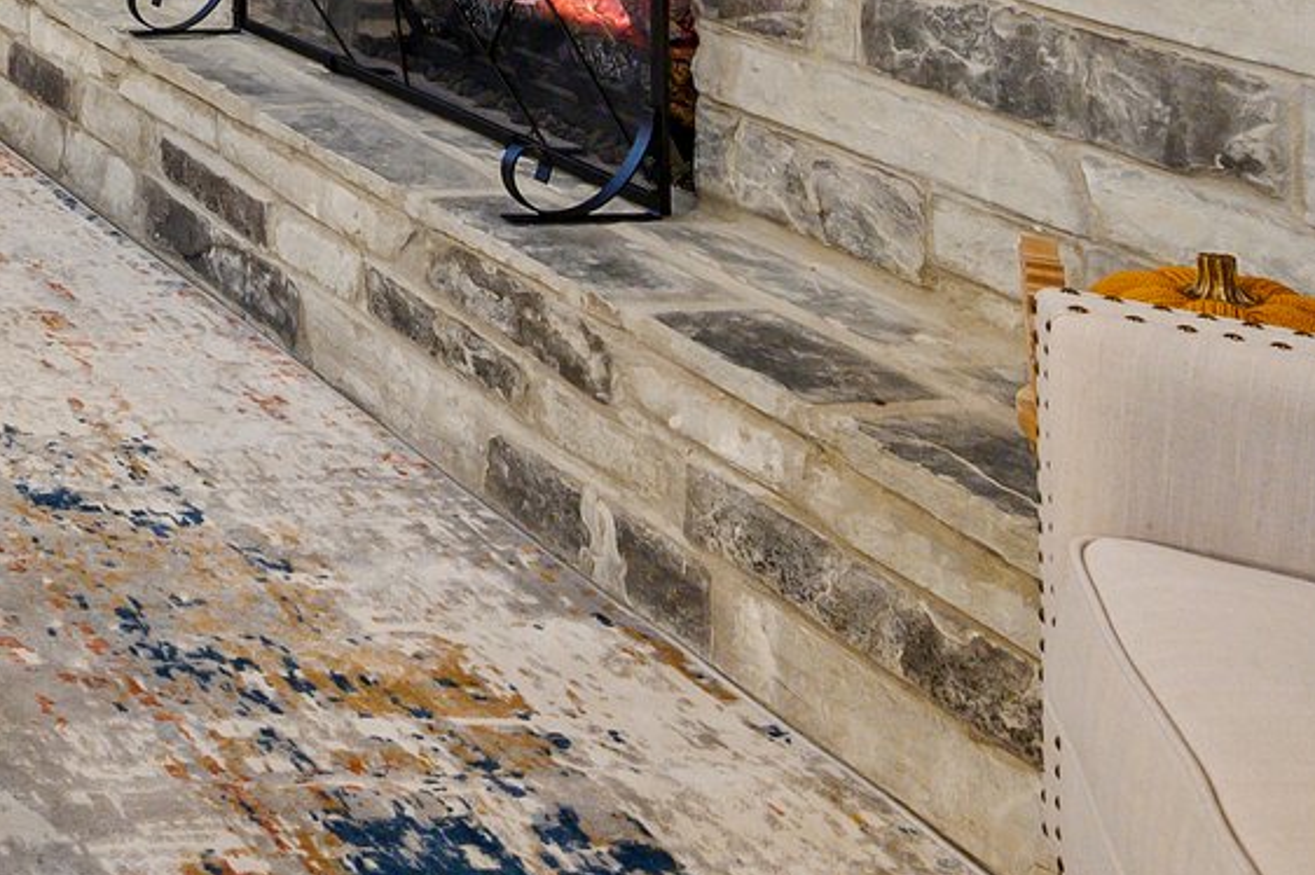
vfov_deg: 21.6
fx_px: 1862
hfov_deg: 26.0
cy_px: -475
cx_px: -751
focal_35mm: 51
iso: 200
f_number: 9
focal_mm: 14
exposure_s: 1/3
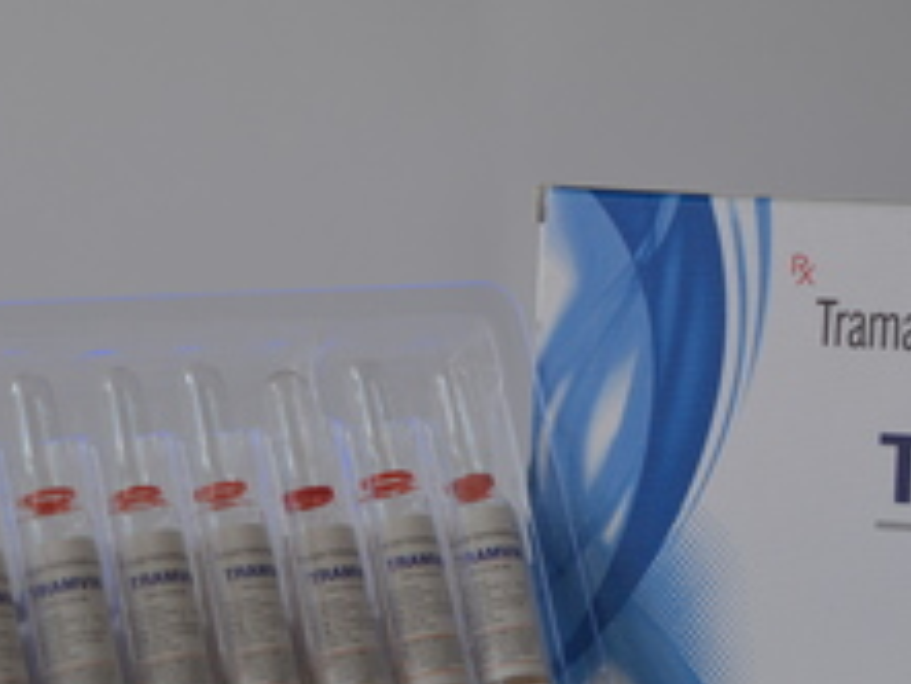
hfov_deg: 14.4
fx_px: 3607
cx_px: 573
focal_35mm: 137
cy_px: 338
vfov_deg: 10.8
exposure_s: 1/60
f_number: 5.6
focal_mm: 42
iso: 100
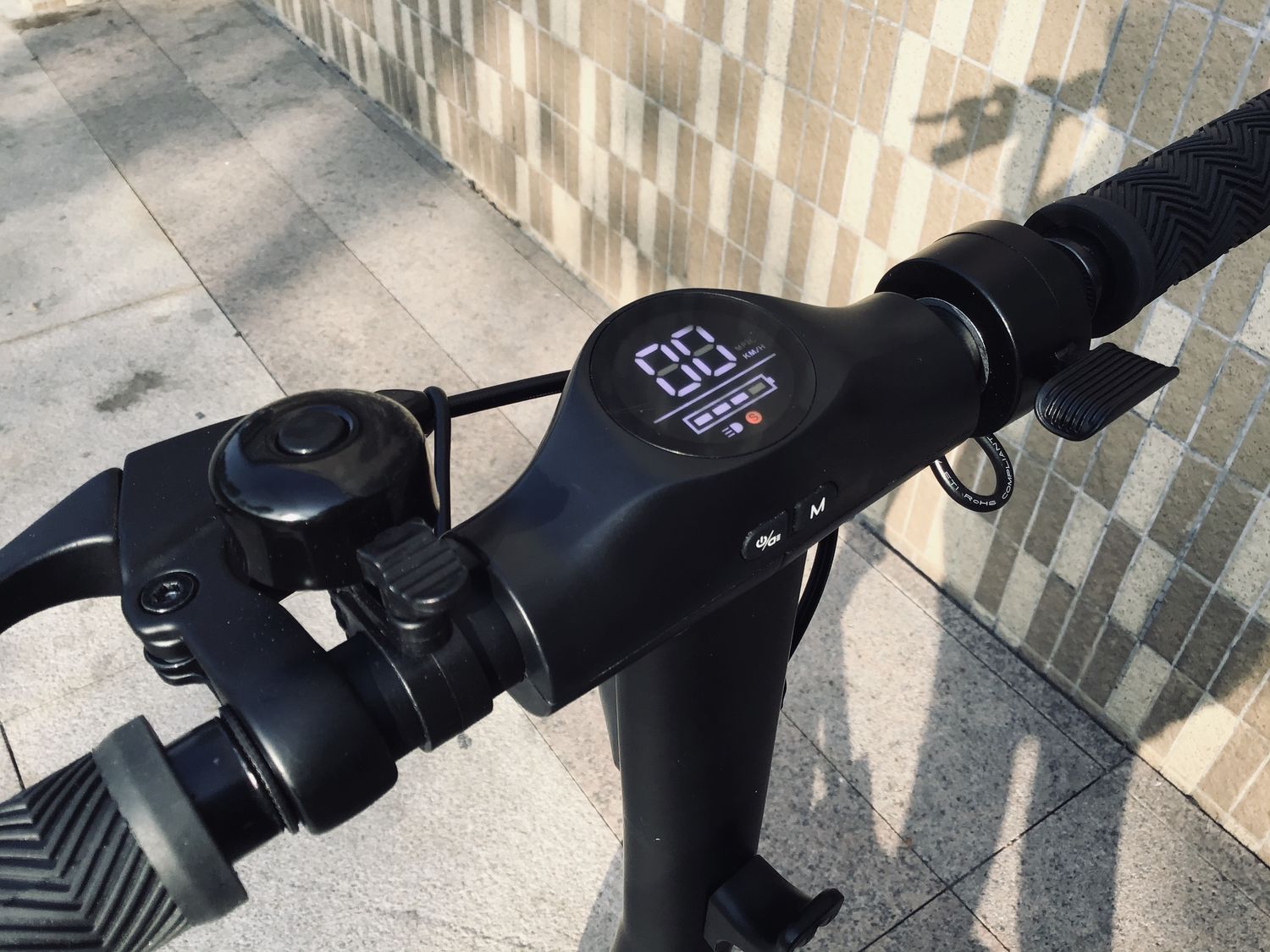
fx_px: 1137
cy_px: 476
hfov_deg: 58.4
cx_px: 635
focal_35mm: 31
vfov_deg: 45.4
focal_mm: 3.3
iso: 25
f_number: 2.4
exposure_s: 1/324
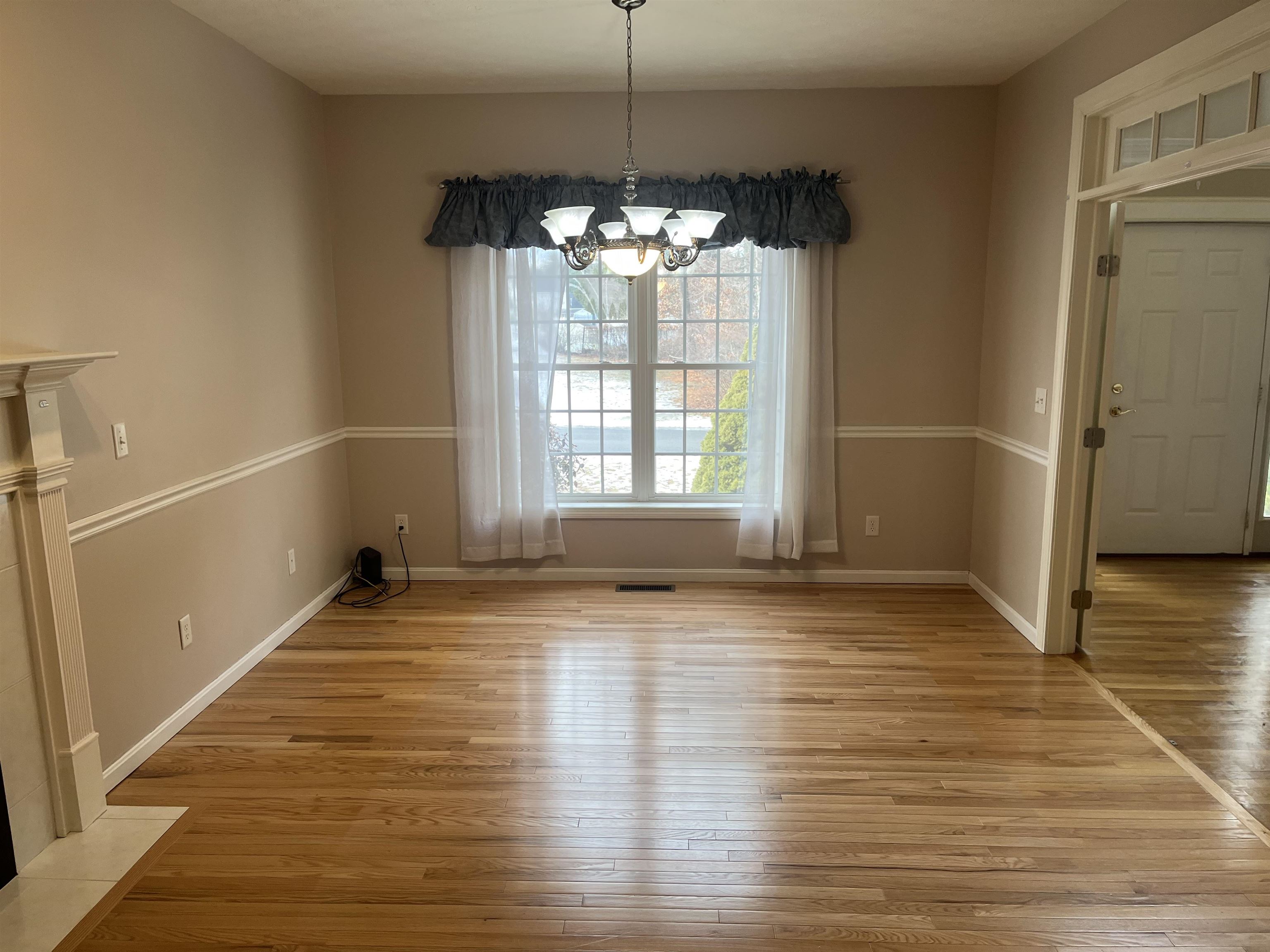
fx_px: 954
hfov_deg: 67.3
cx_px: 635
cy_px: 476
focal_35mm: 26
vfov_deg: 53.1
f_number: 1.6
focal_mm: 5.1
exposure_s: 1/120
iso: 80
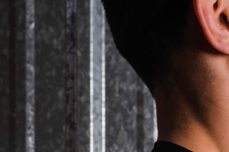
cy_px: 283
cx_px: 174
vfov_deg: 6.2
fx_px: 1380
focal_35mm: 217
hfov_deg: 9.5
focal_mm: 55
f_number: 10
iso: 100
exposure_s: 1/200
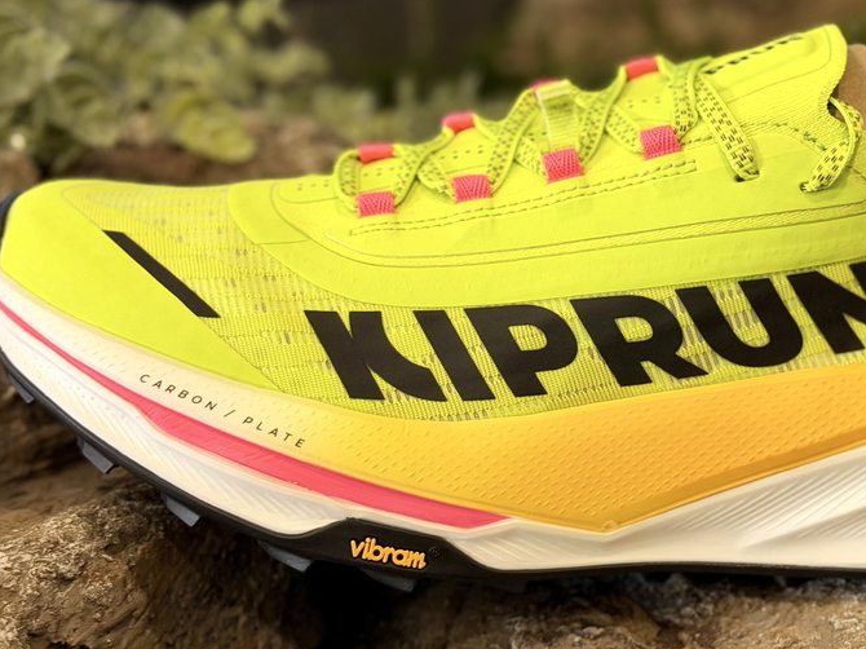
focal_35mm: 86
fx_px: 2151
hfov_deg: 22.6
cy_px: 283
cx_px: 601
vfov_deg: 17.2
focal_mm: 6.76
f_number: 1.78
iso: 125
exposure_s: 1/50
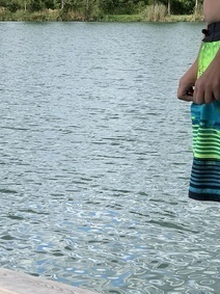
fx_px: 1196
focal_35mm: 141
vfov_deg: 13.9
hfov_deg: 10.5
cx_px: 196
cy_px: 56
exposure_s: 1/705
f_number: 2.4
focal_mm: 6
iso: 16
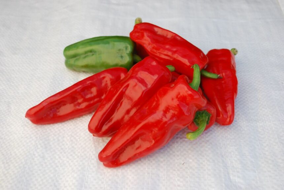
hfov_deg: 44.9
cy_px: 95
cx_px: 142
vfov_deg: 30.9
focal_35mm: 44
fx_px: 344
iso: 140
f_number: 5.6
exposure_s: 1/125
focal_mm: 29
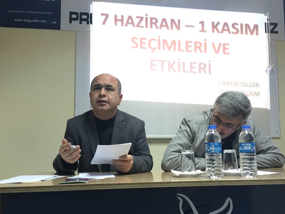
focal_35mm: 34
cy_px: 122
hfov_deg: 53.9
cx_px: 151
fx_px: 280
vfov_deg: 41.7
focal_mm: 4.15
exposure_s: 1/17
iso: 64
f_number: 2.2
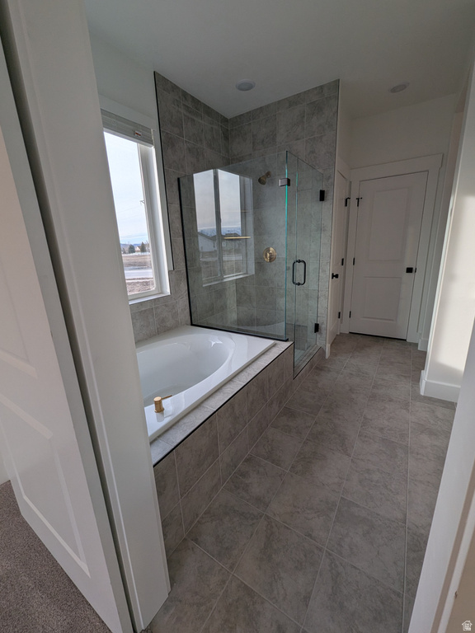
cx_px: 238
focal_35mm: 13
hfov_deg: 89.9
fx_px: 238
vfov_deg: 106.2
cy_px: 316
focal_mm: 1.95
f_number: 2.2
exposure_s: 1/164
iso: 43
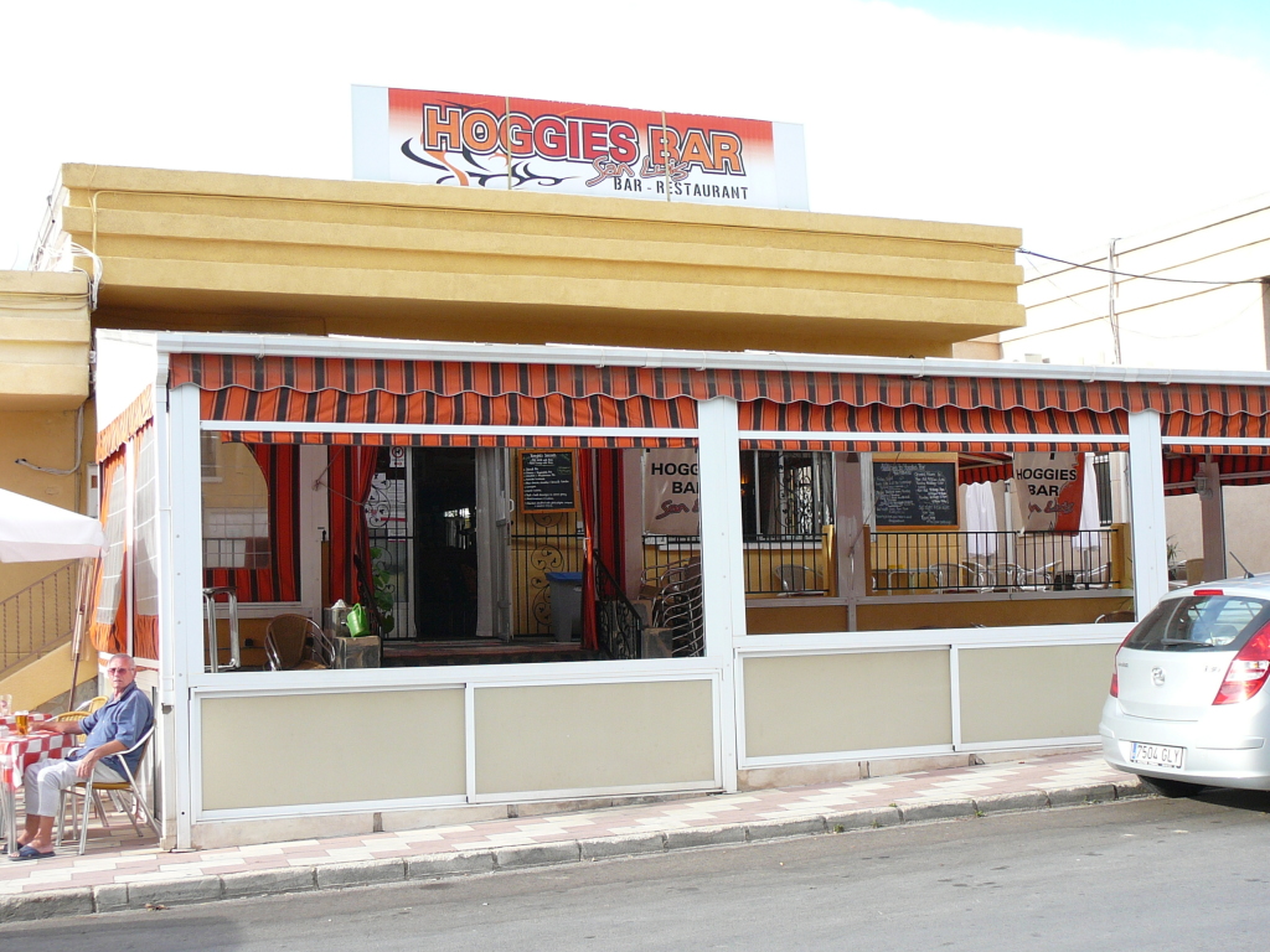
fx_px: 1798
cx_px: 635
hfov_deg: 38.9
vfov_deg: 29.7
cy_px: 476
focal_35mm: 49
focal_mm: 7.3
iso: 80
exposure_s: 1/200
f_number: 3.4
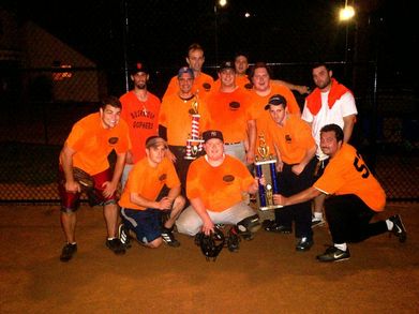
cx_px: 210
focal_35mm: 36
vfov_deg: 39.6
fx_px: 436
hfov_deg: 51.4
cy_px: 157
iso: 140
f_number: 4.5
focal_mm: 5.9
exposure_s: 1/64
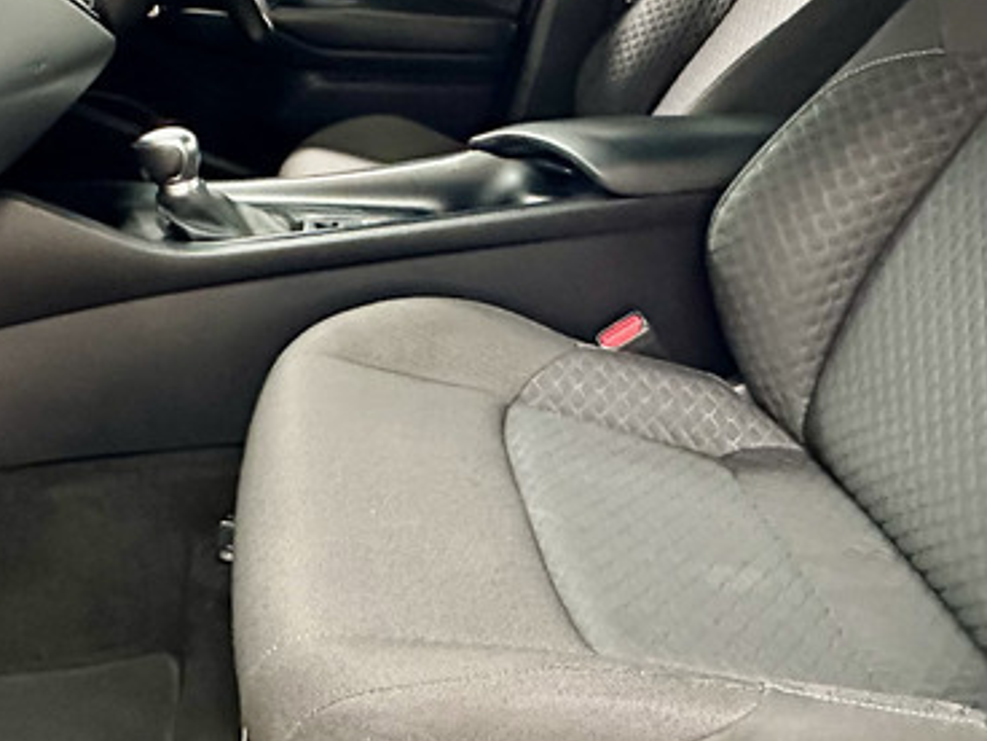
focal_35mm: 39
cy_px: 175
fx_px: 1112
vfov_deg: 35.9
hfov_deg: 47.6
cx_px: 392
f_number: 2.2
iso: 1250
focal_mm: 2.22
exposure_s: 1/60
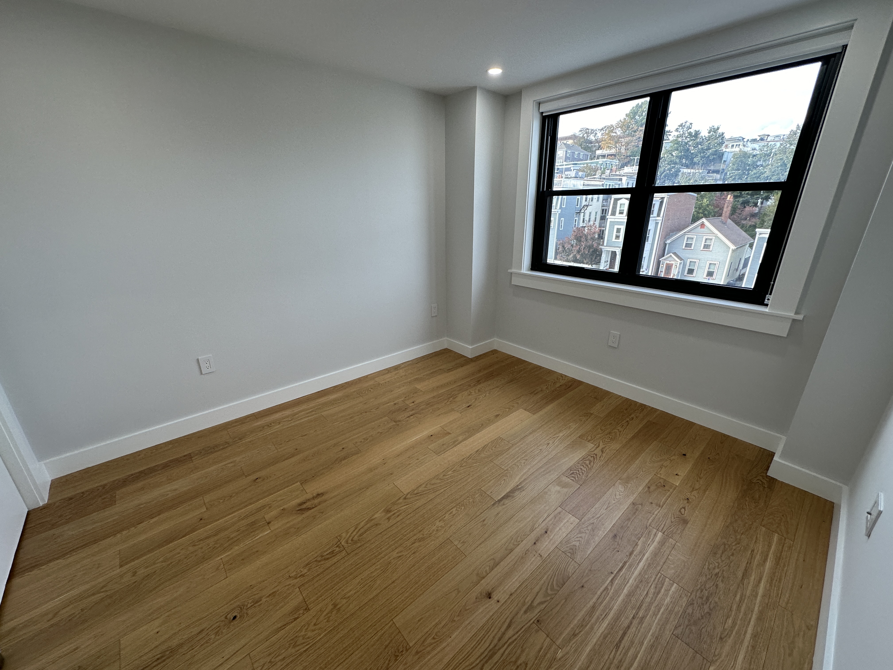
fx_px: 361
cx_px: 446
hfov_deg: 102.1
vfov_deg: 85.7
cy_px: 335
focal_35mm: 14
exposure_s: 1/120
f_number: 2.2
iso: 100
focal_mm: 2.22
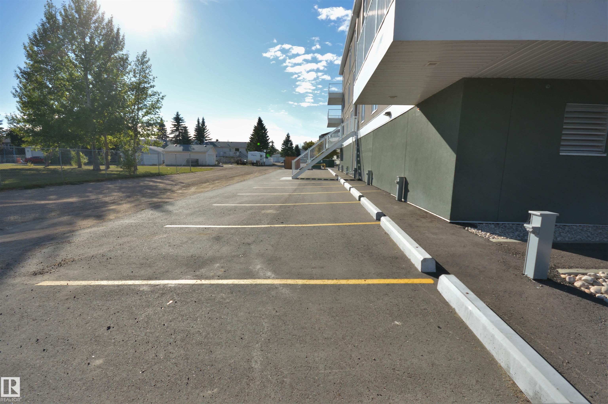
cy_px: 202
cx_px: 304
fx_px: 253
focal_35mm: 15
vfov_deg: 77.2
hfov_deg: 100.4
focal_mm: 10
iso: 100
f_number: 8
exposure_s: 1/250
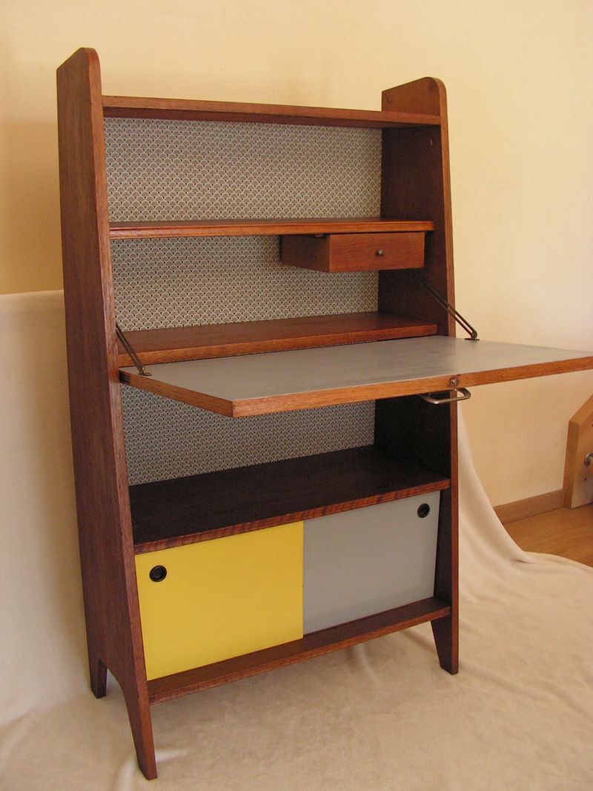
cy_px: 396
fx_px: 822
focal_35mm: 36
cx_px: 296
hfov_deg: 39.6
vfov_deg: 51.4
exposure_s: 1/15
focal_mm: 6
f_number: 3.2
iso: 200
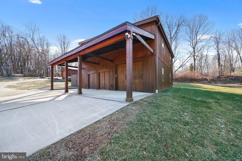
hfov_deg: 112.6
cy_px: 80
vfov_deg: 90.0
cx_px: 121
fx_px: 81
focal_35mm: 12
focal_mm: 12
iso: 125
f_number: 9
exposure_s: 1/30
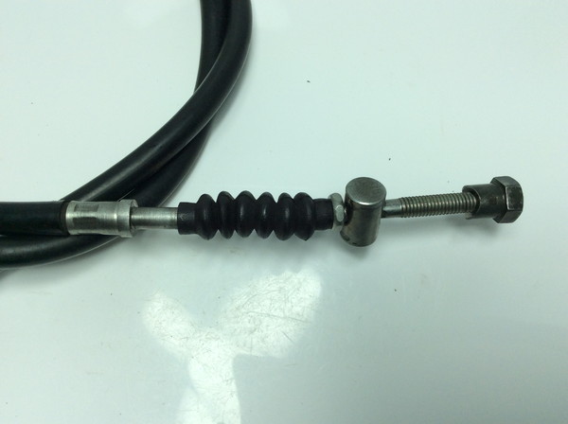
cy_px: 212
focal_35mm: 32
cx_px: 284
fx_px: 524
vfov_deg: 44.0
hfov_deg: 56.9
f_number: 2.4
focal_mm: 3.3
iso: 32
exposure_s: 1/525
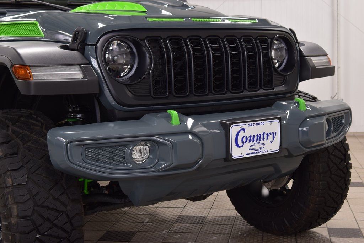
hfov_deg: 35.0
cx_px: 182
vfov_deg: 23.8
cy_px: 122
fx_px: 576
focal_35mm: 57
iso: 400
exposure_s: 1/20
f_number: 6.3
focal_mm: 38
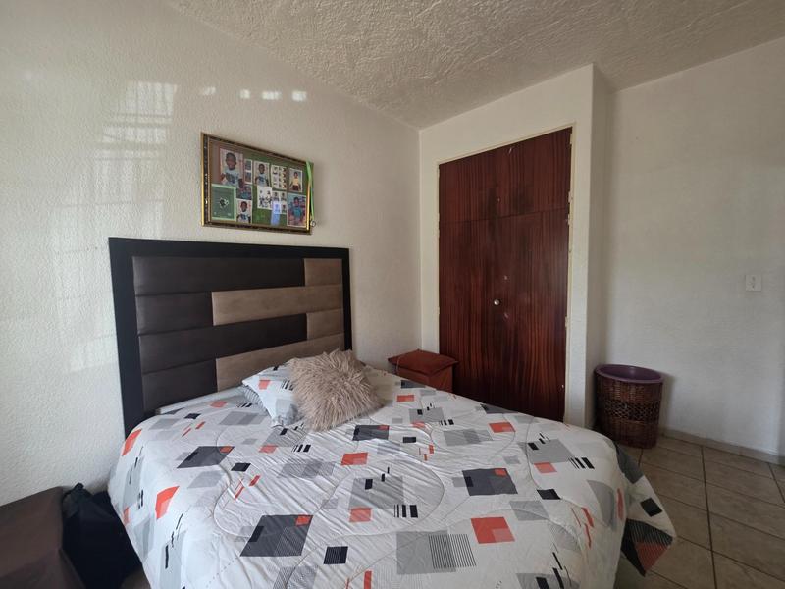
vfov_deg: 89.9
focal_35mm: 13
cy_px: 294
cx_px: 392
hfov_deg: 106.2
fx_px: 295
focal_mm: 2.2
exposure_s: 1/100
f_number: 1.9
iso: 320
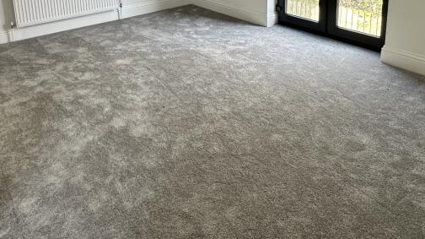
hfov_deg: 62.5
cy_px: -15
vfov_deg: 33.5
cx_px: 230
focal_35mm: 31
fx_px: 349
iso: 125
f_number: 2.2
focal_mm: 2.22
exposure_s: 1/99
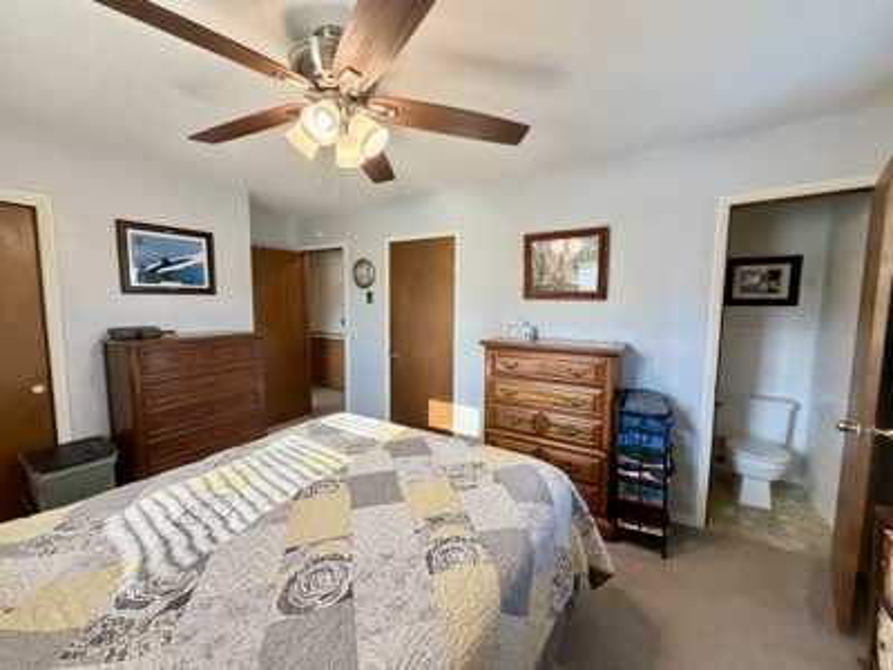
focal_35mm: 14
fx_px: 361
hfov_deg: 102.1
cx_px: 446
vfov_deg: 85.7
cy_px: 335
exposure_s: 1/60
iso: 500
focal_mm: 2.22
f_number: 2.2
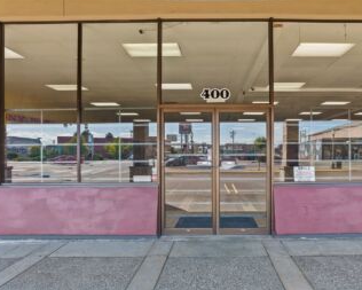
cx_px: 215
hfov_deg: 82.4
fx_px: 204
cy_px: 152
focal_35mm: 19
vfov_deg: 70.8
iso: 500
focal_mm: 16
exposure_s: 1/40
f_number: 8
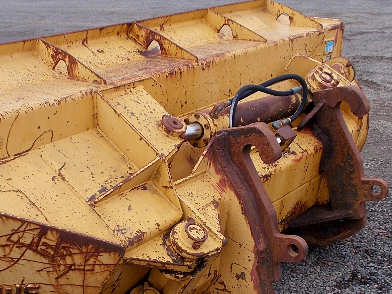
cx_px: 138
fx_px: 657
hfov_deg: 33.0
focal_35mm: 58
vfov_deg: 24.9
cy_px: 230
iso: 80
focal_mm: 6
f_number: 3.6
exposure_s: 1/100
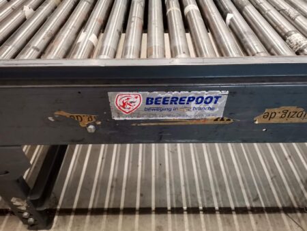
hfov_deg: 67.3
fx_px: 231
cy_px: 116
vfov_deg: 53.1
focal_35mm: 26
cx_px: 154
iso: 640
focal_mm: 4.75
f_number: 1.8
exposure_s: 1/33.3
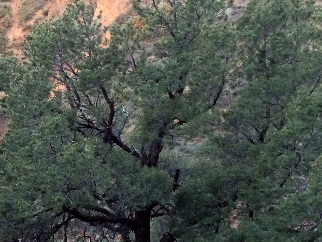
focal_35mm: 61
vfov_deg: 23.9
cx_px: -11
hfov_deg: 29.3
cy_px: 160
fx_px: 567
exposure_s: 1/30
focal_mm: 4.15
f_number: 2.2
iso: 160
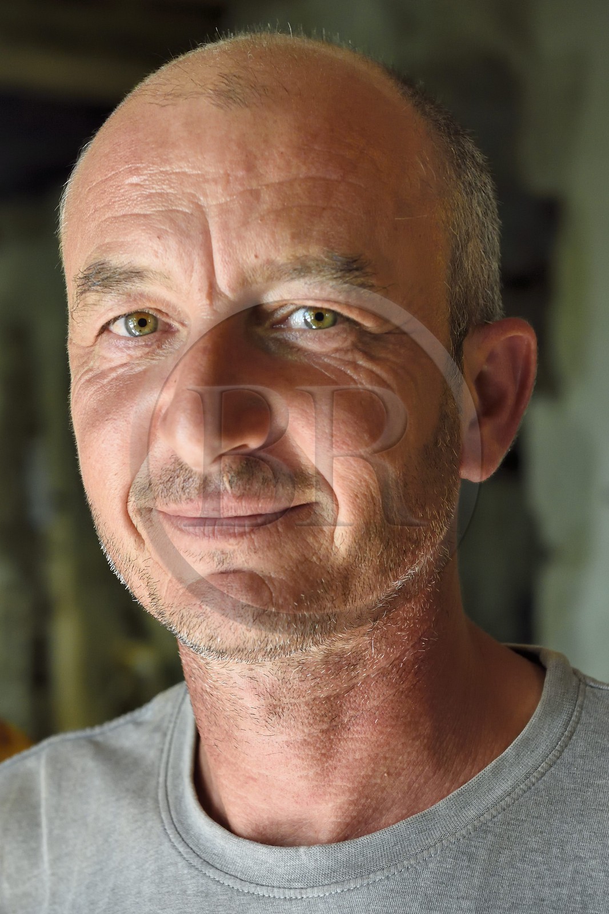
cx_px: 304
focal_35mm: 70
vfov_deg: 28.8
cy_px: 457
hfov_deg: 19.4
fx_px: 1777
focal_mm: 70
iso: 3200
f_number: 6.3
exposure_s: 1/125
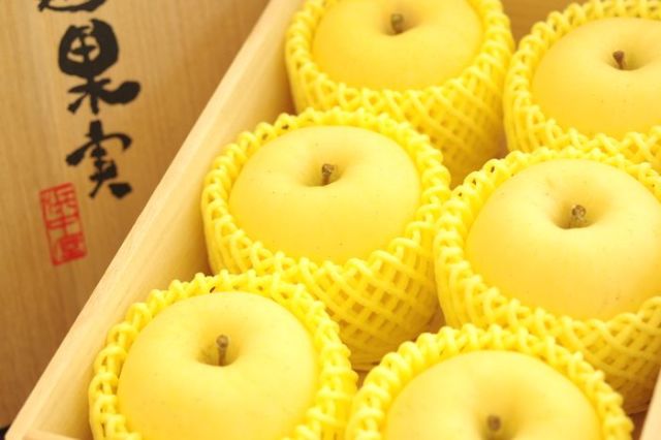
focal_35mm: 75
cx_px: 330
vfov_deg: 18.2
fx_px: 1376
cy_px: 220
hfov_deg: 27.0
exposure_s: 1/100
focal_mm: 50
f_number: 4
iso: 400
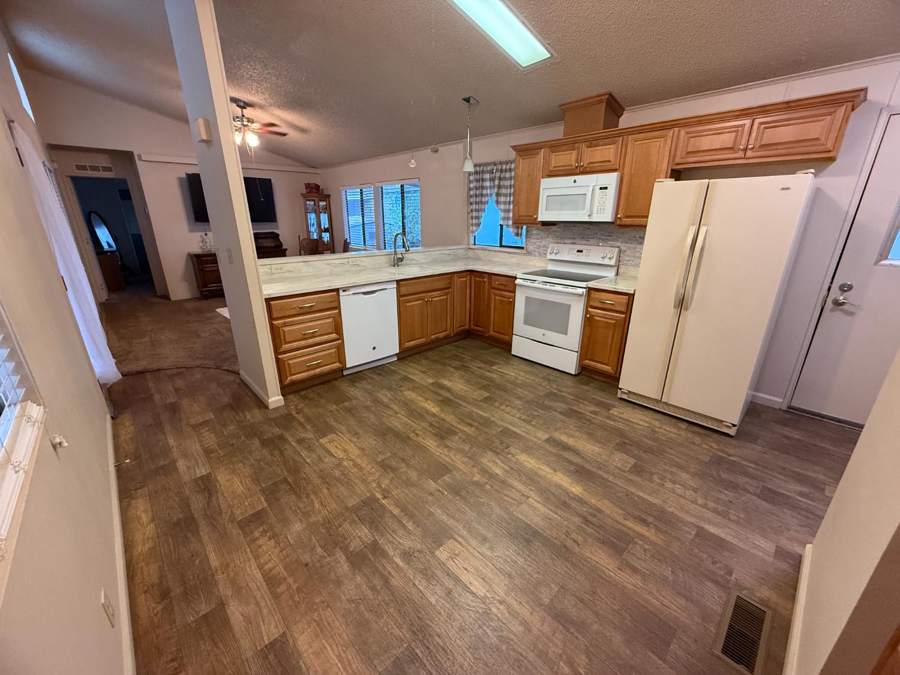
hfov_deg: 102.1
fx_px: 364
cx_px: 450
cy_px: 338
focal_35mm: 14
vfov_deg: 85.7
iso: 400
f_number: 2.2
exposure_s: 1/60
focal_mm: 2.22
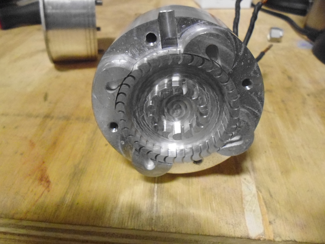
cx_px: 162
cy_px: 122
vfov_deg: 49.7
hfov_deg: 63.4
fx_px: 263
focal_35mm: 28
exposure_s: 1/40
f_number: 3.2
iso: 800
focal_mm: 5
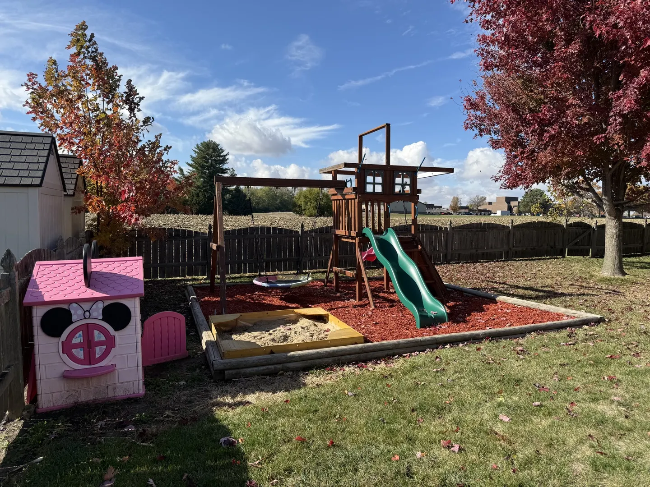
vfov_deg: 56.8
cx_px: 325
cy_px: 244
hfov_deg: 71.6
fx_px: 451
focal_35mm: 24
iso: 80
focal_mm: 6.76
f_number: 1.78
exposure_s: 1/3425
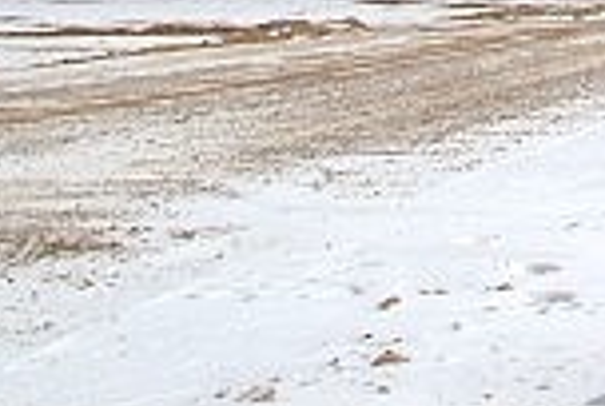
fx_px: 2391
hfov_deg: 12.5
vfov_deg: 9.2
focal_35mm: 142
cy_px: -356
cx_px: 1246
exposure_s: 1/500
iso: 200
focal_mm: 18
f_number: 11
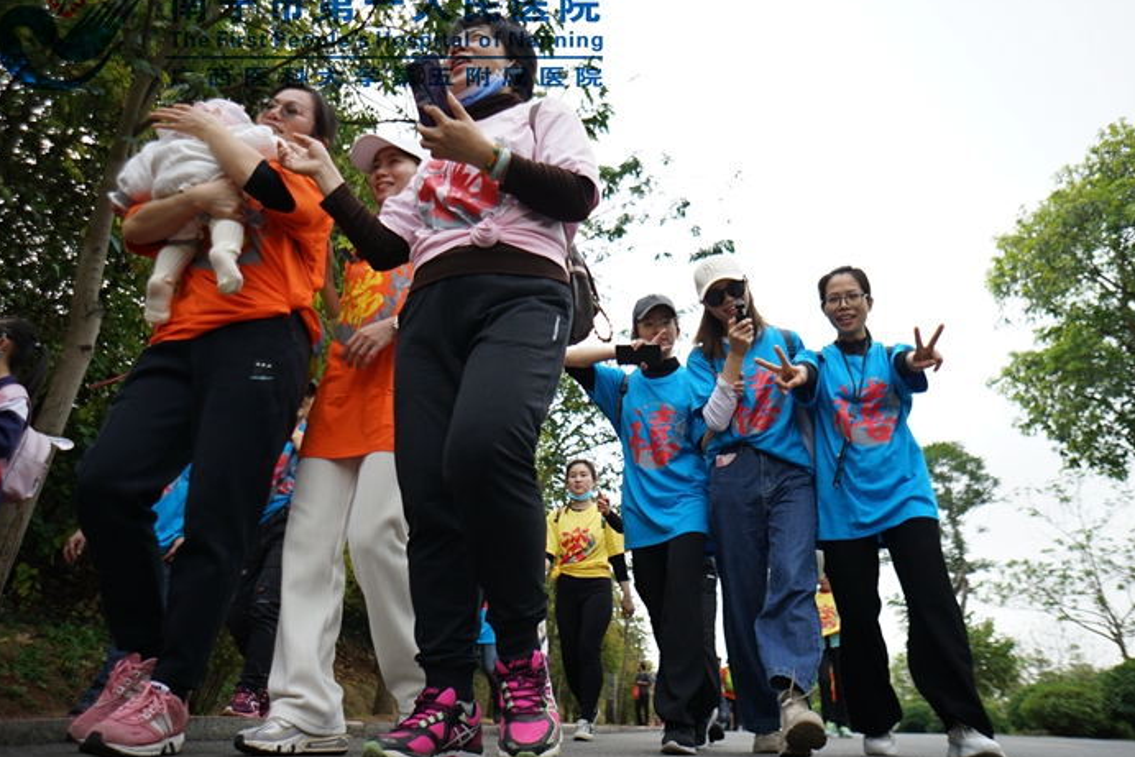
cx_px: 585
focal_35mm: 25
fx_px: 788
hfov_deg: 71.5
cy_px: 371
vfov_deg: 51.3
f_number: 2.8
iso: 320
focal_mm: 16
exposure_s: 1/1250
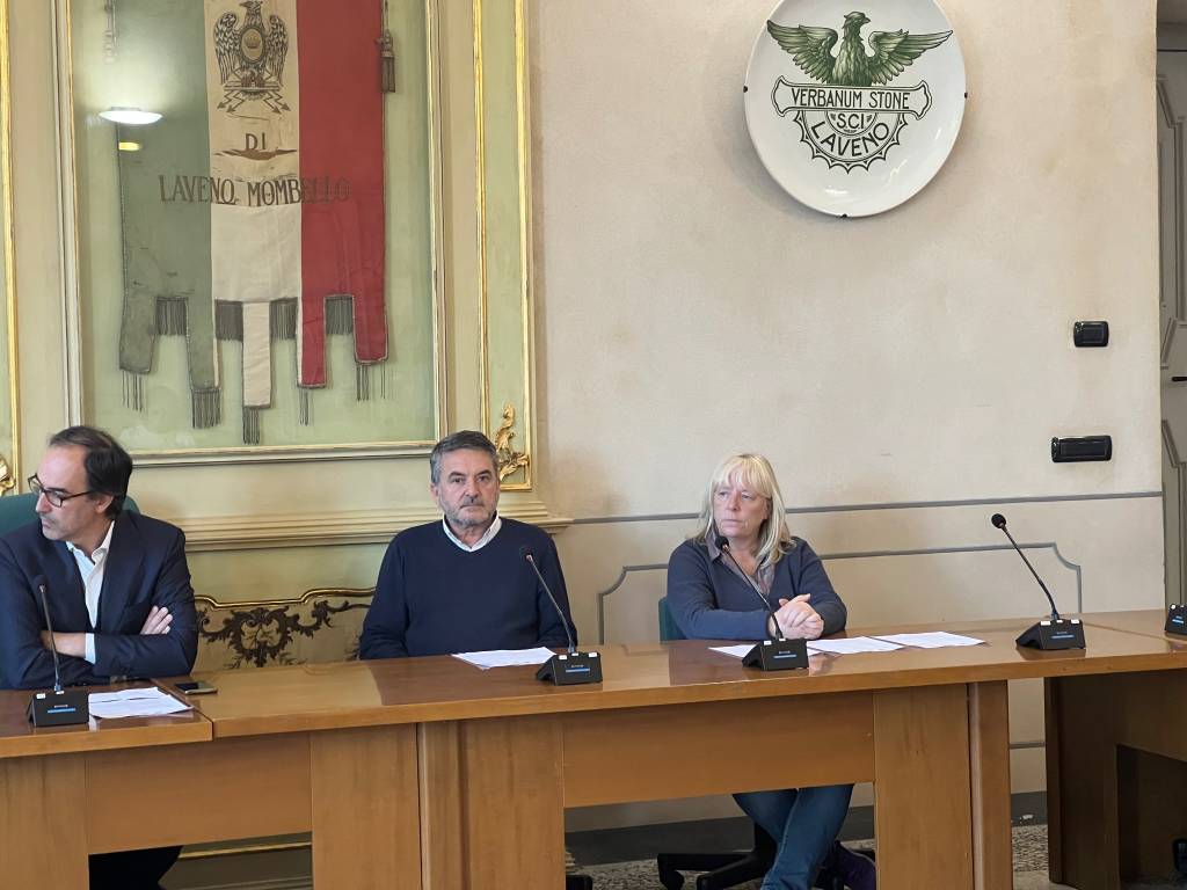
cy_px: 445
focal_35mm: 77
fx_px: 2640
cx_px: 594
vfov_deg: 19.1
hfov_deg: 25.3
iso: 320
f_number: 2.8
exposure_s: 1/50
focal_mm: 9
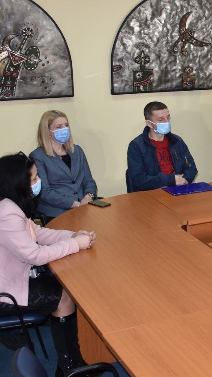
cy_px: 144
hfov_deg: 15.8
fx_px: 669
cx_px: 357
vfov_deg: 31.3
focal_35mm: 67
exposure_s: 1/60
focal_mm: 18
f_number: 4
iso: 400
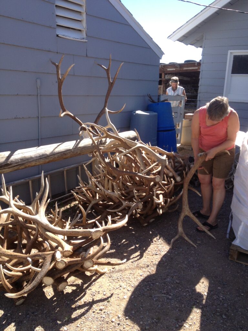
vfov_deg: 52.6
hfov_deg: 40.7
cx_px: 124
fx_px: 334
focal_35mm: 35
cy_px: 166
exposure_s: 1/581
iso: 50
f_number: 2.4
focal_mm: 4.28
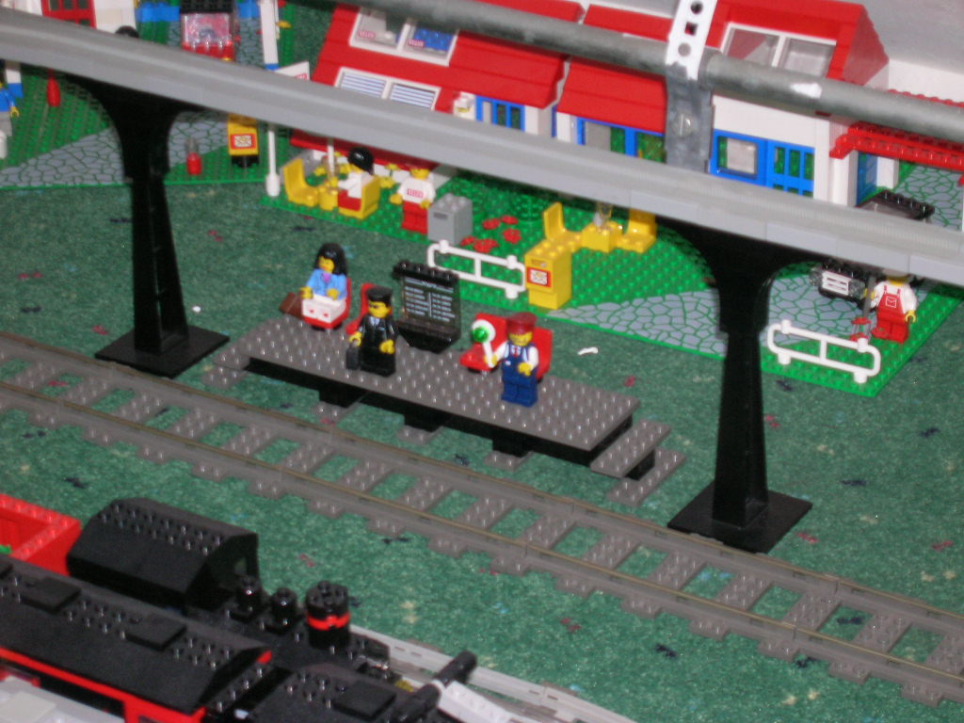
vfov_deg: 14.5
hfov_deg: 19.3
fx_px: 2841
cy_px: 362
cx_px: 482
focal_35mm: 102
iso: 130
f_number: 4.9
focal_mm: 17.1
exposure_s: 1/60.1
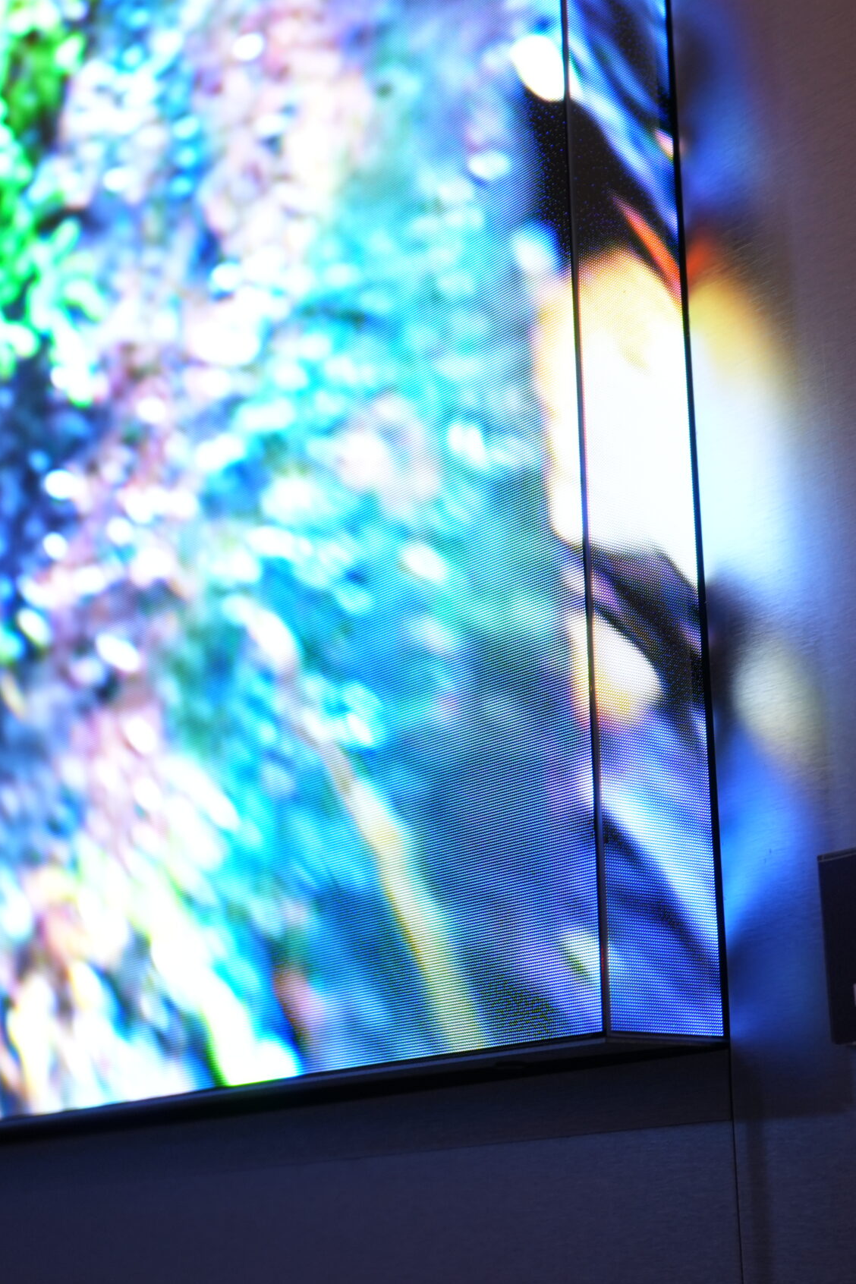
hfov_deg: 22.9
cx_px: 534
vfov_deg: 33.9
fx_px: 2104
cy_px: 641
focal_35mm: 59
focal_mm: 26
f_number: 5.6
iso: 400
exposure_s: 1/25
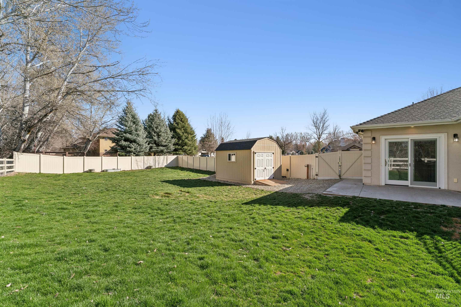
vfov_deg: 72.4
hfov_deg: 95.3
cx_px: 230
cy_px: 154
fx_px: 210
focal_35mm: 16
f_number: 13
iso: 400
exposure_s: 1/250
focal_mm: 16.4
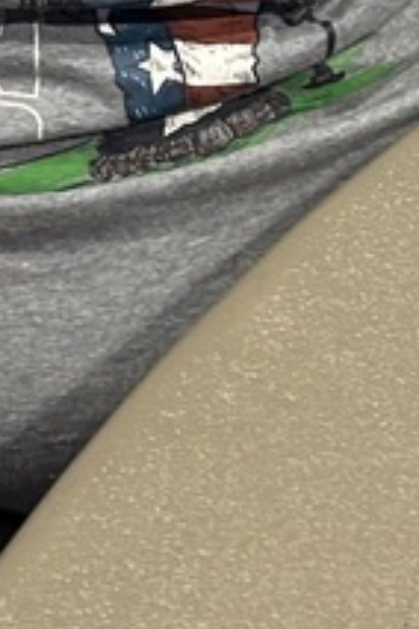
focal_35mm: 130
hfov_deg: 10.5
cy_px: -192
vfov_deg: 15.0
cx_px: 295
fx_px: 2269
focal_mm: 5.7
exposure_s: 1/60
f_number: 1.5
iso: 160
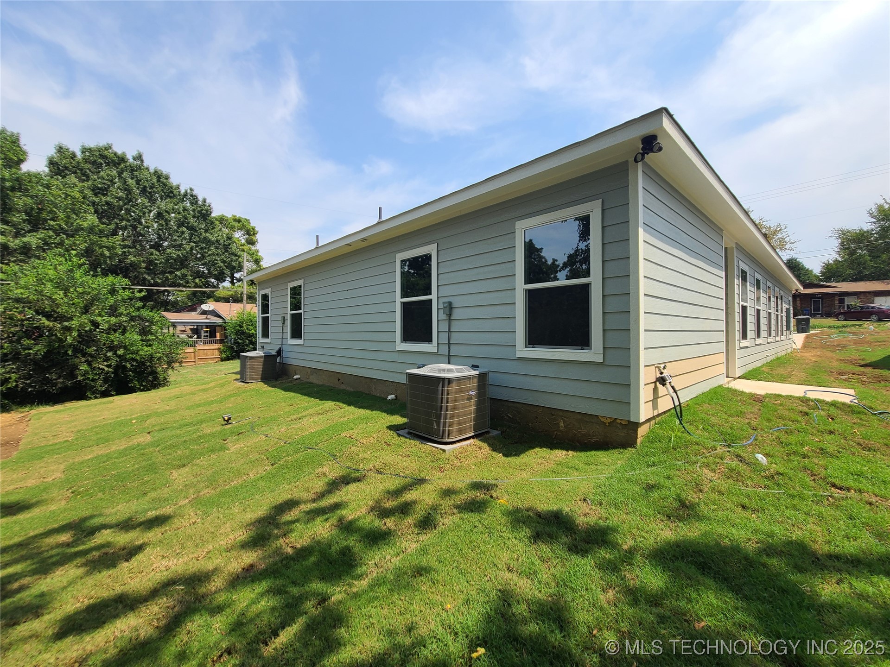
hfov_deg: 106.2
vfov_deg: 89.9
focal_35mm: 13
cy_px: 334
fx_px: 334
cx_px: 445
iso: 64
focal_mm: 2.2
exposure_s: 1/1588
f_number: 2.2
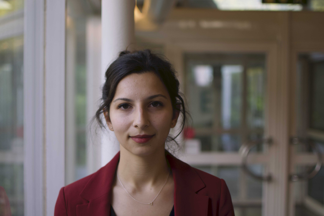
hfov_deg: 30.2
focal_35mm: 67
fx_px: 600
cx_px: 135
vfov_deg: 20.4
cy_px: 124
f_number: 1.8
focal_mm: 35
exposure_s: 1/250
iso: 200
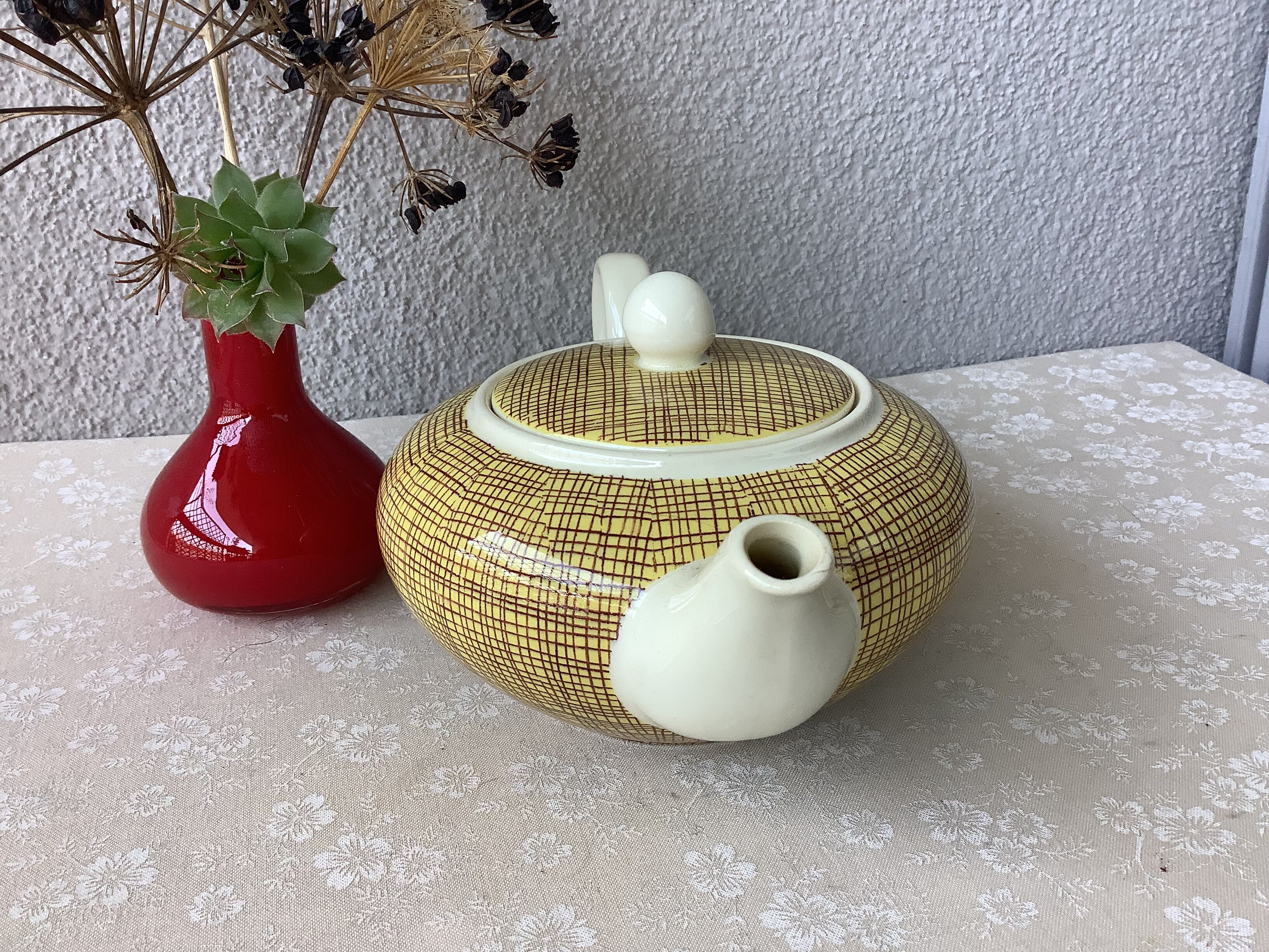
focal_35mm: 31
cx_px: 634
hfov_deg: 58.4
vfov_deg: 45.4
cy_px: 476
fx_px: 1136
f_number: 2.4
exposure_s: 1/60
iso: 64
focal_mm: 3.3
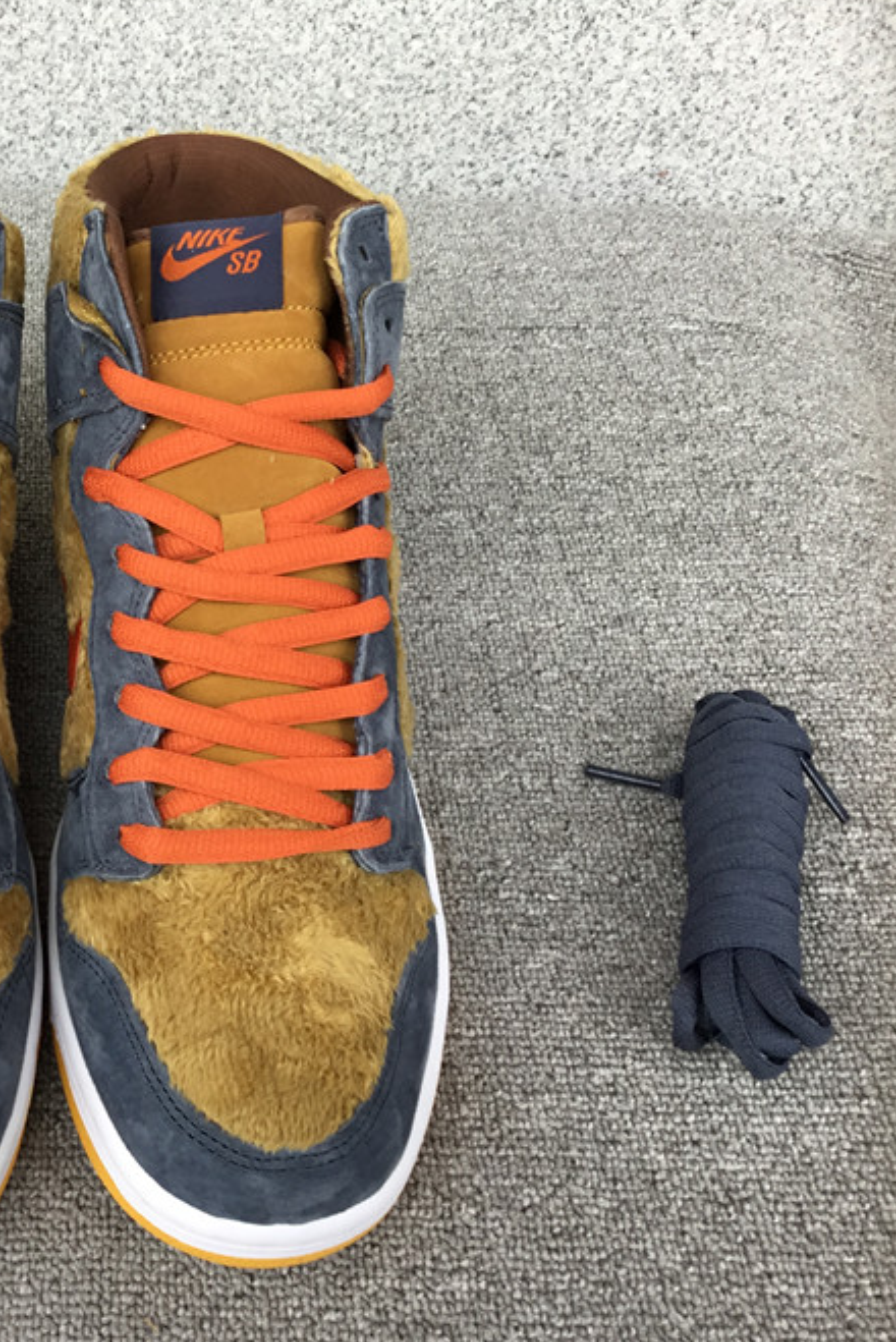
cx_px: 65
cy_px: 677
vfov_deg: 44.5
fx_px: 1641
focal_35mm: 44
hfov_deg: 29.1
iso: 32
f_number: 2.4
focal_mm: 3.3
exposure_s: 1/50
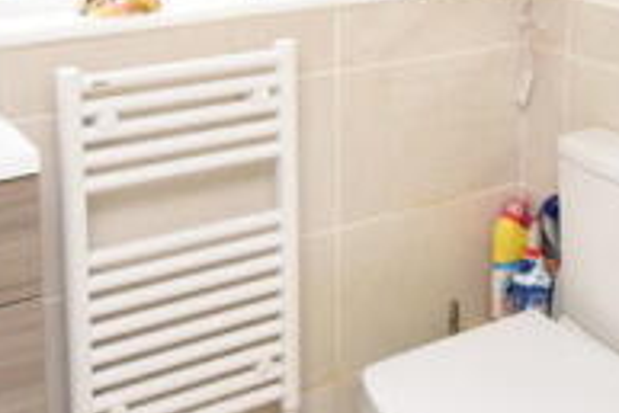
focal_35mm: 61
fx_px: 1050
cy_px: -66
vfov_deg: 21.0
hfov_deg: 32.6
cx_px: 403
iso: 800
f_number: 4.5
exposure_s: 1/125
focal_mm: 12
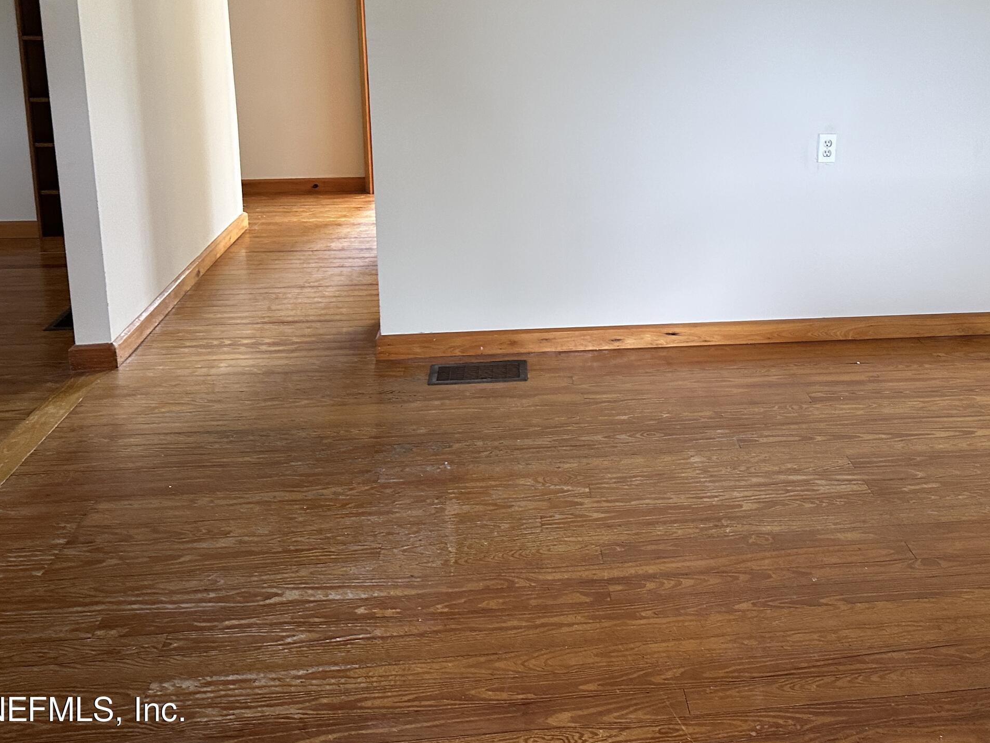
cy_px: 175
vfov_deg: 36.7
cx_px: 657
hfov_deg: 48.2
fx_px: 1087
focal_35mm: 38
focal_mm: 6.86
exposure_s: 1/63
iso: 250
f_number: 1.78
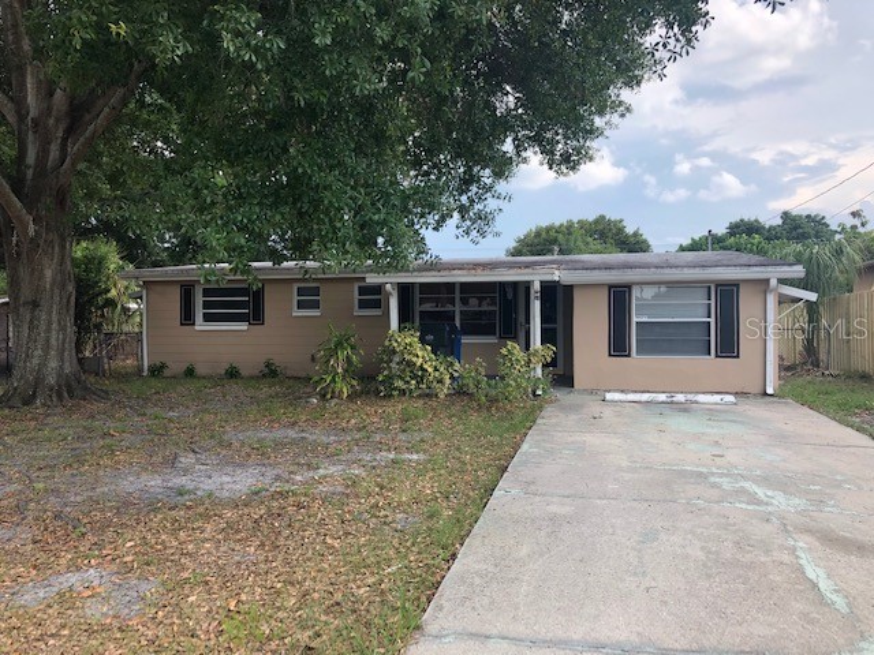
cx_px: 437
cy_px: 328
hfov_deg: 63.4
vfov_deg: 49.7
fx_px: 707
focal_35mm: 28
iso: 20
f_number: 1.8
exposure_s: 1/458
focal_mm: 4
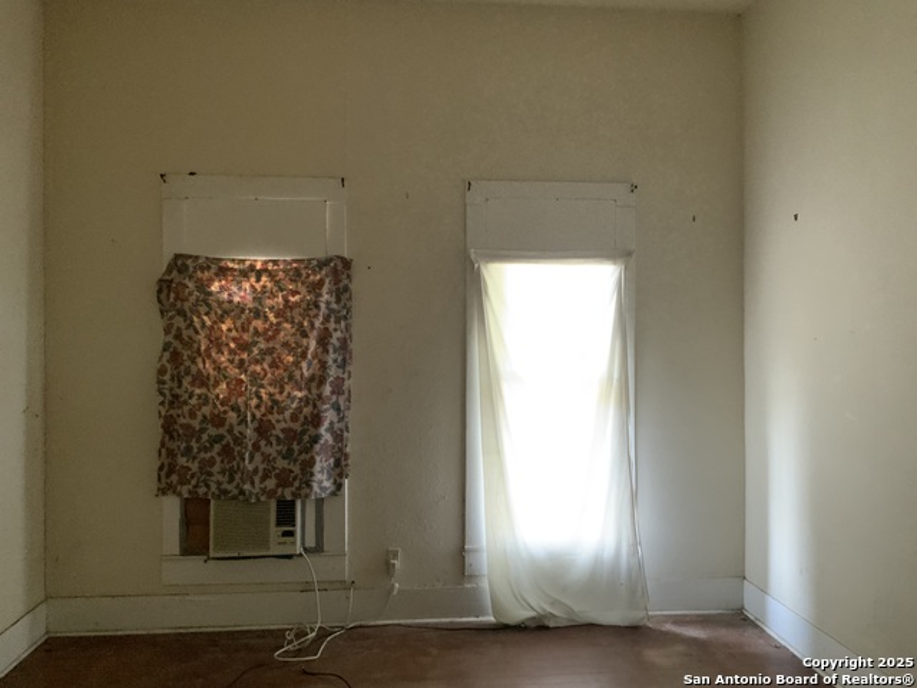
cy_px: 344
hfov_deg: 61.7
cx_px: 458
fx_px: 768
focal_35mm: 29
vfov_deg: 48.2
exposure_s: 1/57
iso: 320
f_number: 1.8
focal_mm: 3
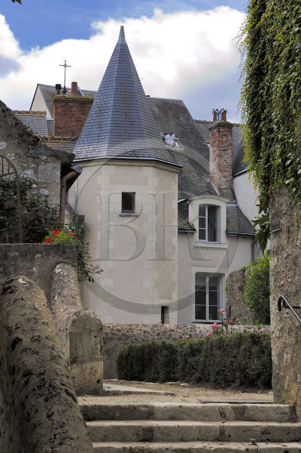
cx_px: 150
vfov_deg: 21.9
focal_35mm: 93
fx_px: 1170
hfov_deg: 14.7
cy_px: 226
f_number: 8
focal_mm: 62
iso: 100
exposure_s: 1/125
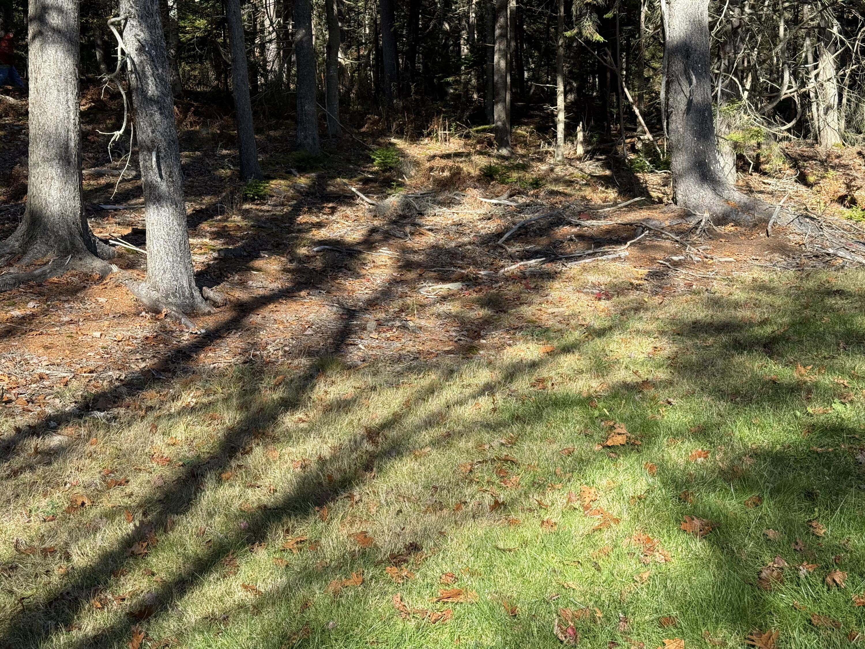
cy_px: 324
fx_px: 1199
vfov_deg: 30.3
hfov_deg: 39.7
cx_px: 432
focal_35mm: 48
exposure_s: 1/1116
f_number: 1.78
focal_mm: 6.76
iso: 64
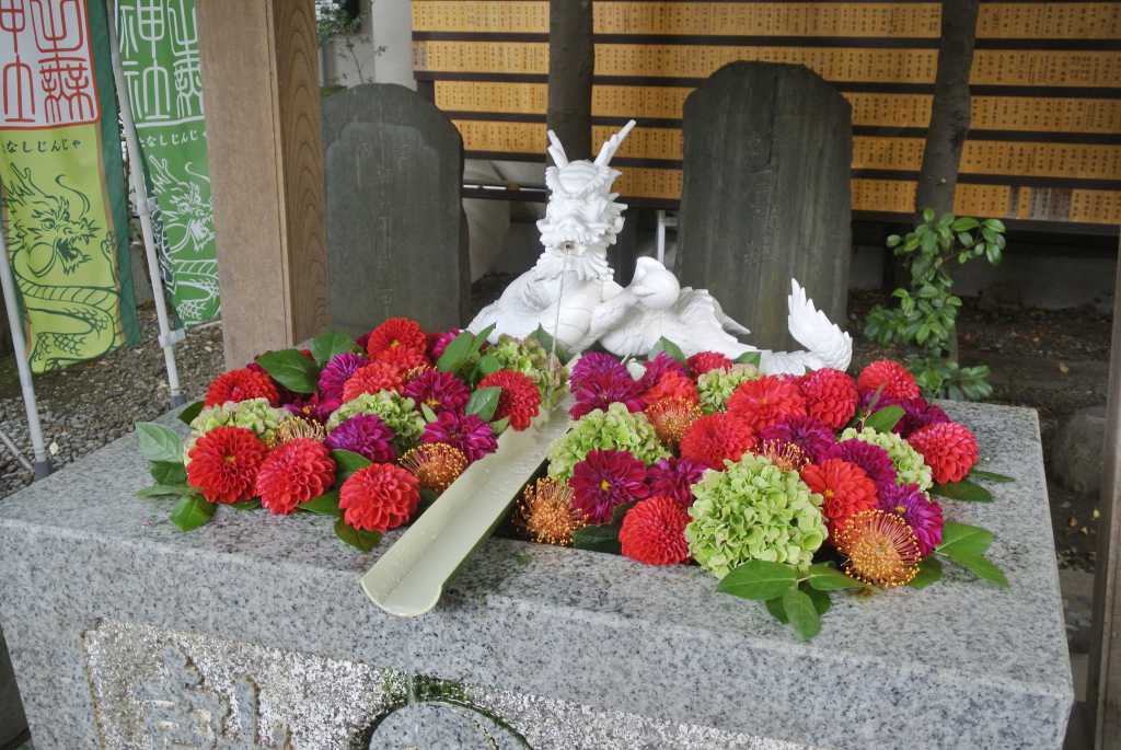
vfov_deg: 36.0
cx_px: 560
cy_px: 375
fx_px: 1153
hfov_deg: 51.8
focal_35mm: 37
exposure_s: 1/100
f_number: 4
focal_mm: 14
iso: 400
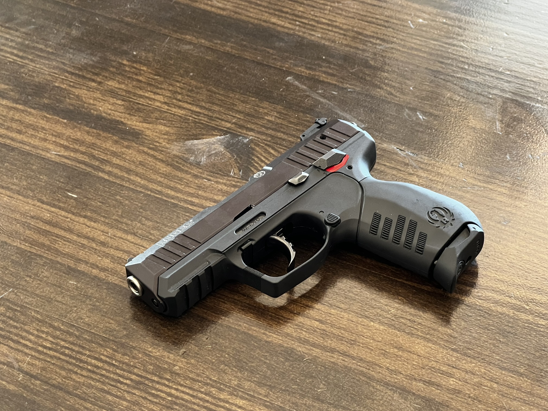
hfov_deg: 25.0
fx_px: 1235
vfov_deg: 18.9
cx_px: 273
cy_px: 207
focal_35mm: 78
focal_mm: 9
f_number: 2.8
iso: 250
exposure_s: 1/50
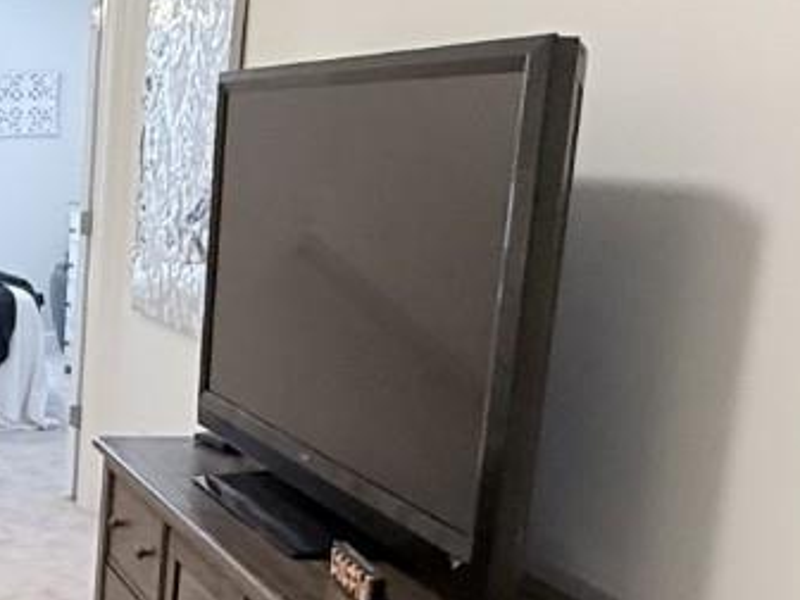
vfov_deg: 24.2
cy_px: 440
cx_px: -350
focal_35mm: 60
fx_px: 1387
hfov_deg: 25.5
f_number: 2.2
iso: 250
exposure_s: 1/60
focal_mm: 2.22
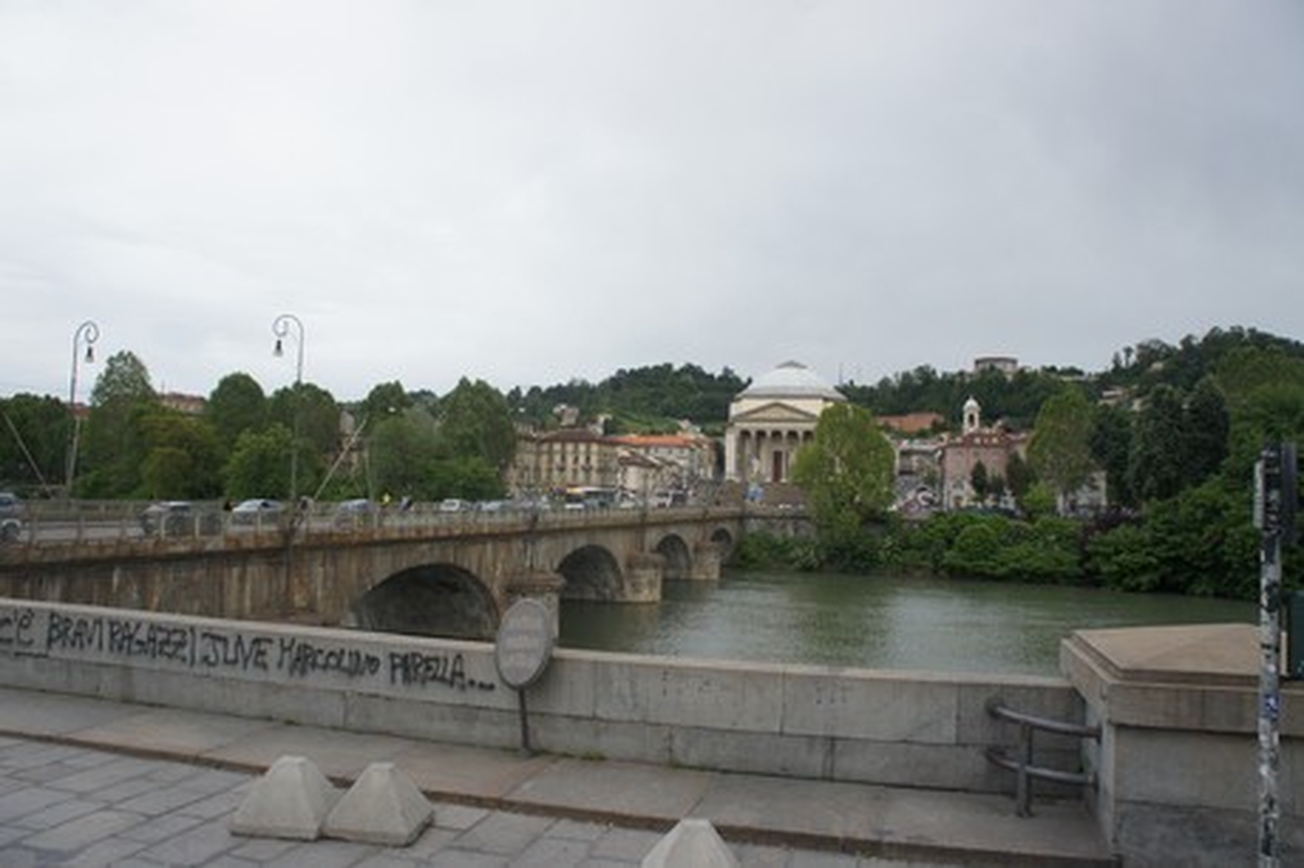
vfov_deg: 47.9
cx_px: 652
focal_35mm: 27
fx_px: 977
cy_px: 434
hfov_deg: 67.4
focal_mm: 18
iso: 400
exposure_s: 1/250
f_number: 6.3
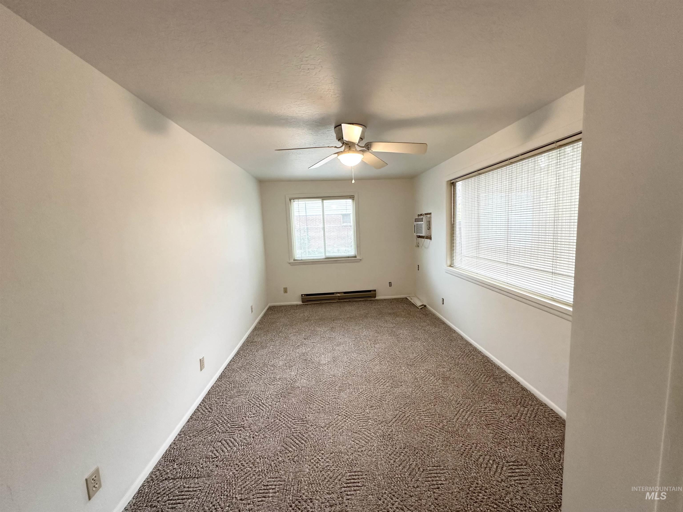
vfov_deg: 85.7
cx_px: 342
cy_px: 256
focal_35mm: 14
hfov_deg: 102.1
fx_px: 276
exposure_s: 1/60
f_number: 2.2
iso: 200
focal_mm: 2.22
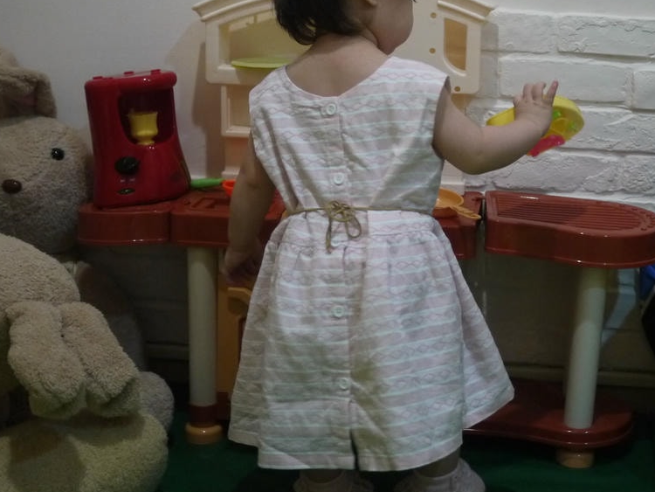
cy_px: 129
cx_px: 464
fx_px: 1211
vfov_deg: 22.7
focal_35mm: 64
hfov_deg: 29.9
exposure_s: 1/80
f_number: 1.7
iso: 800
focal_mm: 20
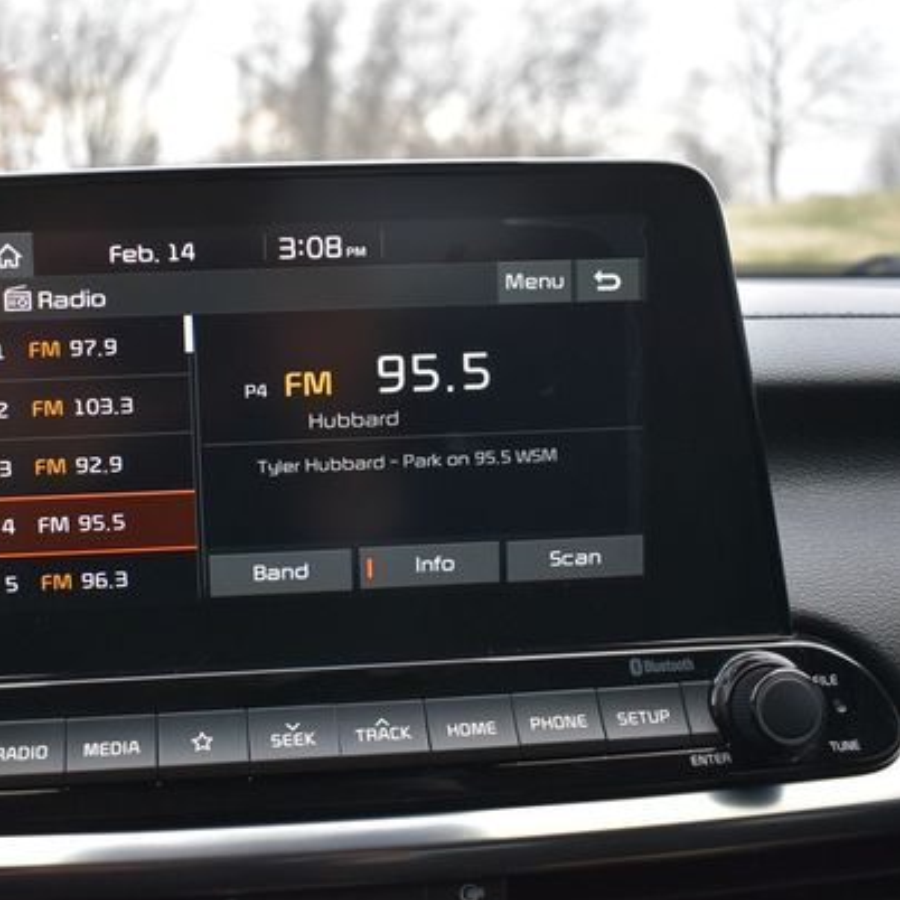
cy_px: 431
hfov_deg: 38.9
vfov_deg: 39.4
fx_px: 1255
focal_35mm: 43
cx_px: 284
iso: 800
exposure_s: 1/250
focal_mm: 21
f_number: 3.8
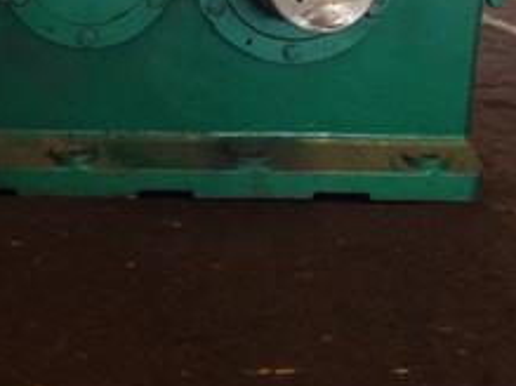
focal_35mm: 80
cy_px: 34
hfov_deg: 24.3
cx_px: 167
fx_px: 1192
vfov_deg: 18.1
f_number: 2.4
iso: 250
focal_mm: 4.28
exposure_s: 1/20
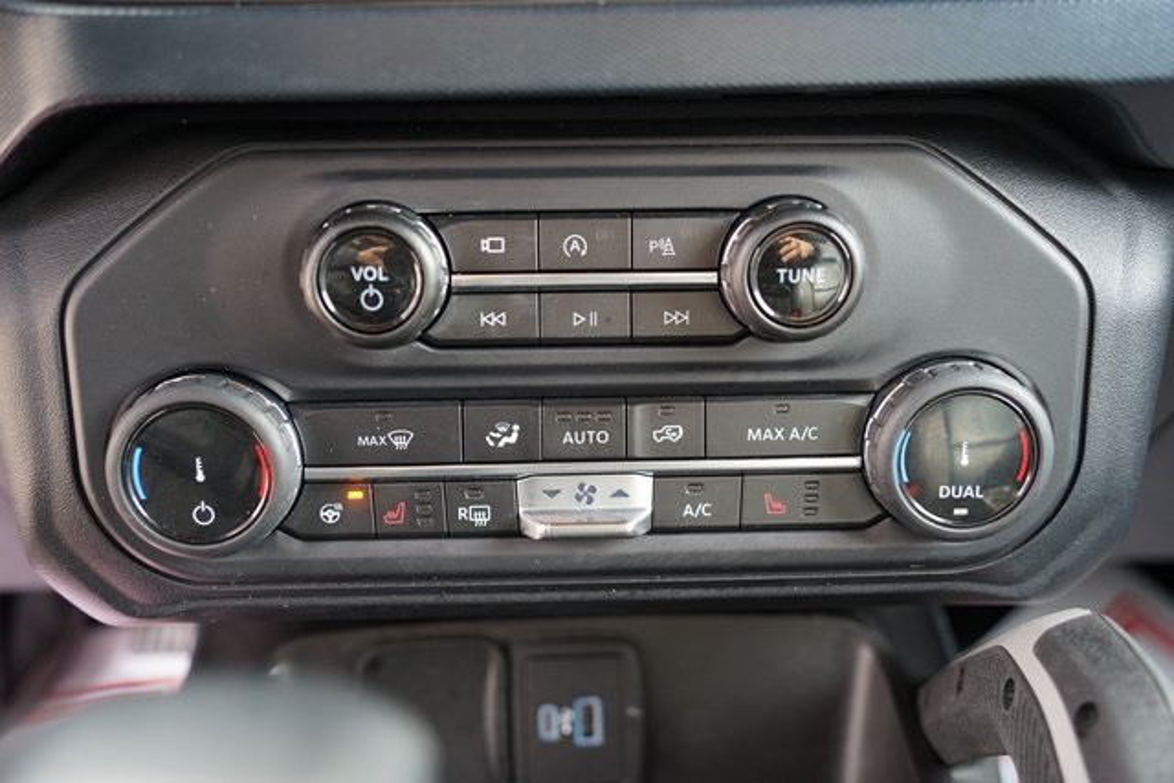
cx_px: 587
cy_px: 392
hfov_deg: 54.4
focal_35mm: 35
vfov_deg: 37.9
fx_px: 1142
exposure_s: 1/60
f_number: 4
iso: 1000
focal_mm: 35
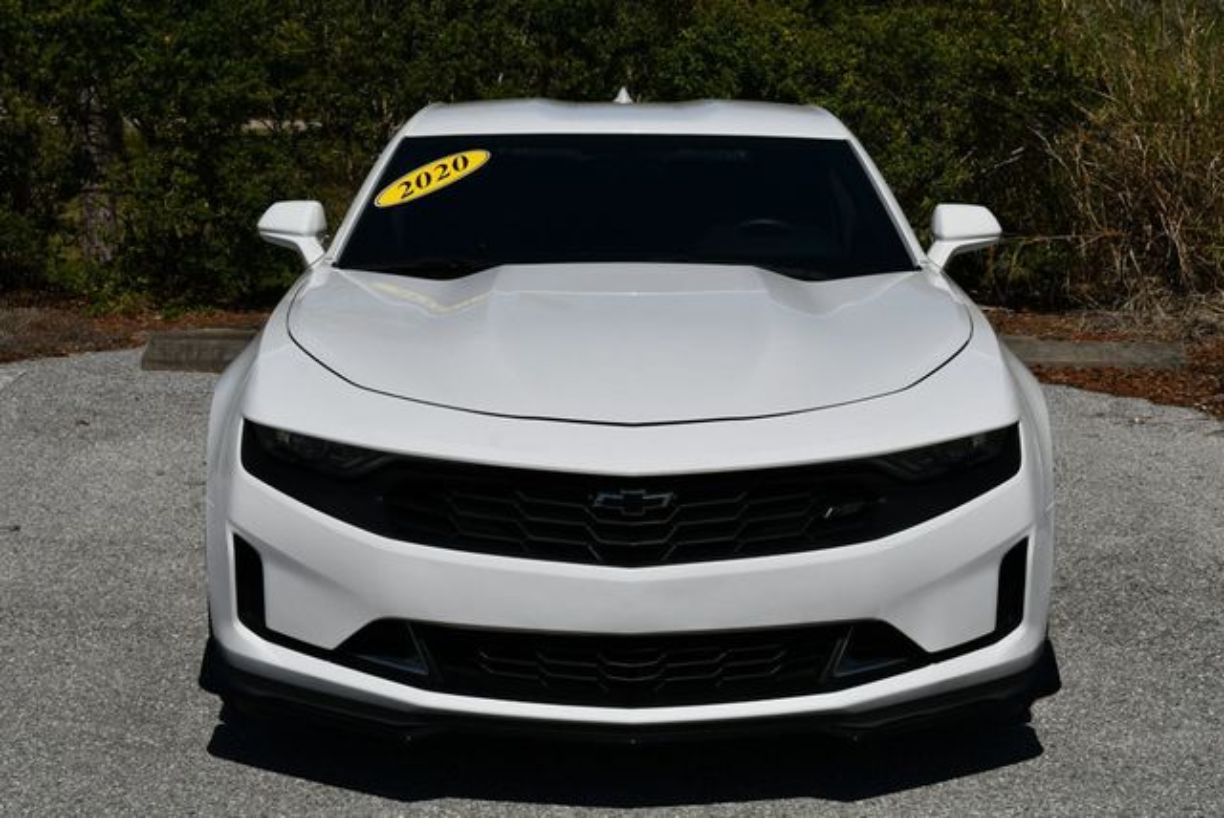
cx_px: 612
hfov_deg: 26.6
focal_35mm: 76
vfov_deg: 18.0
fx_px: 2586
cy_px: 409
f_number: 11
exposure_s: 1/500
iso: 100
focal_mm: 38
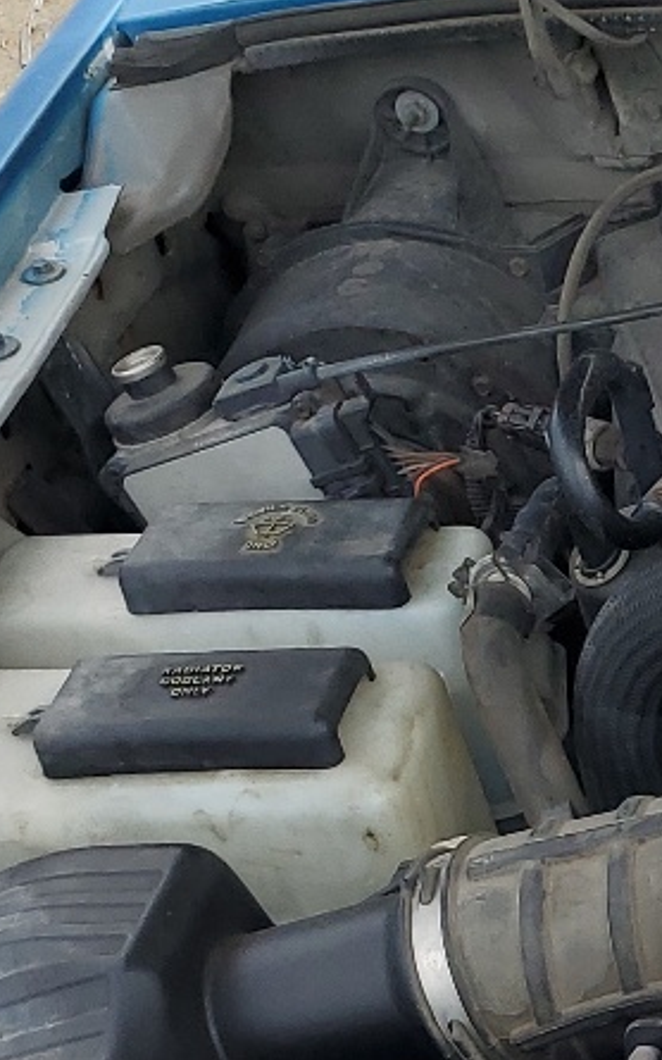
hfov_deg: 11.4
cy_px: 1222
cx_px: 1486
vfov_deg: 19.9
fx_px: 2859
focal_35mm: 99
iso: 50
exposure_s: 1/1429
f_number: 1.5
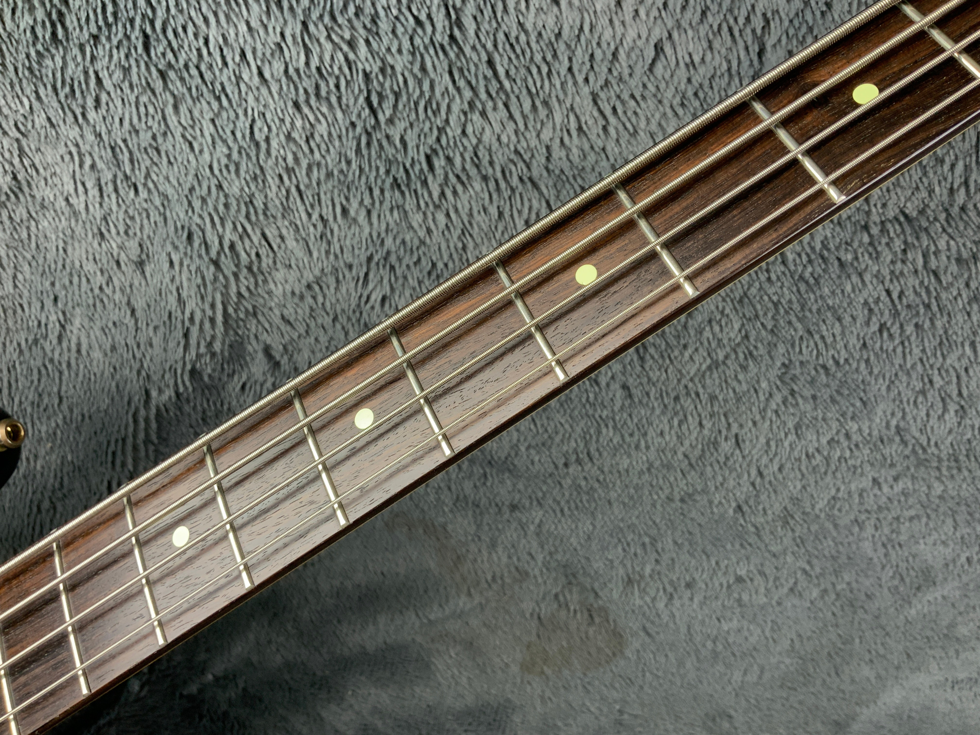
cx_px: 490
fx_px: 821
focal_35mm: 29
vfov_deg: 48.2
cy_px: 368
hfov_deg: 61.7
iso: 64
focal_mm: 3
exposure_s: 1/50
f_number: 1.8
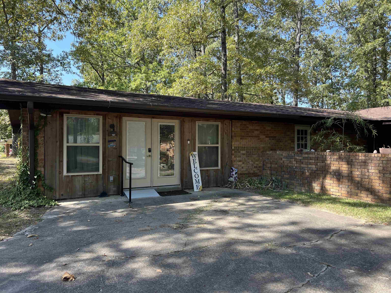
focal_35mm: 26
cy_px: 146
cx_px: 196
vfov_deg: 53.1
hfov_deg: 67.3
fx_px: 294
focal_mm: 5.7
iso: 50
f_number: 1.5
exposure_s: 1/646
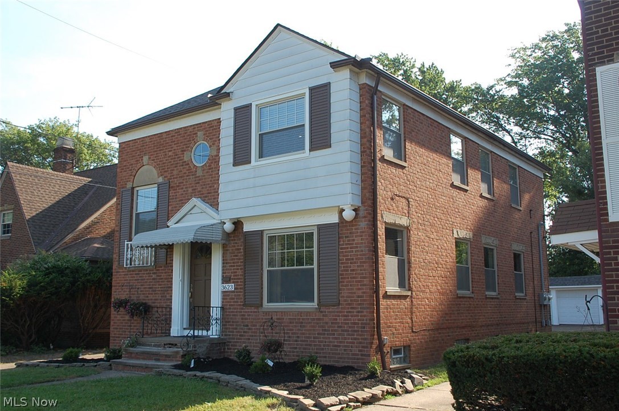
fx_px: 644
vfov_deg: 35.4
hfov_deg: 51.3
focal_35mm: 38
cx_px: 310
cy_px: 206
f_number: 10
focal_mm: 25
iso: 400
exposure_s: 1/200
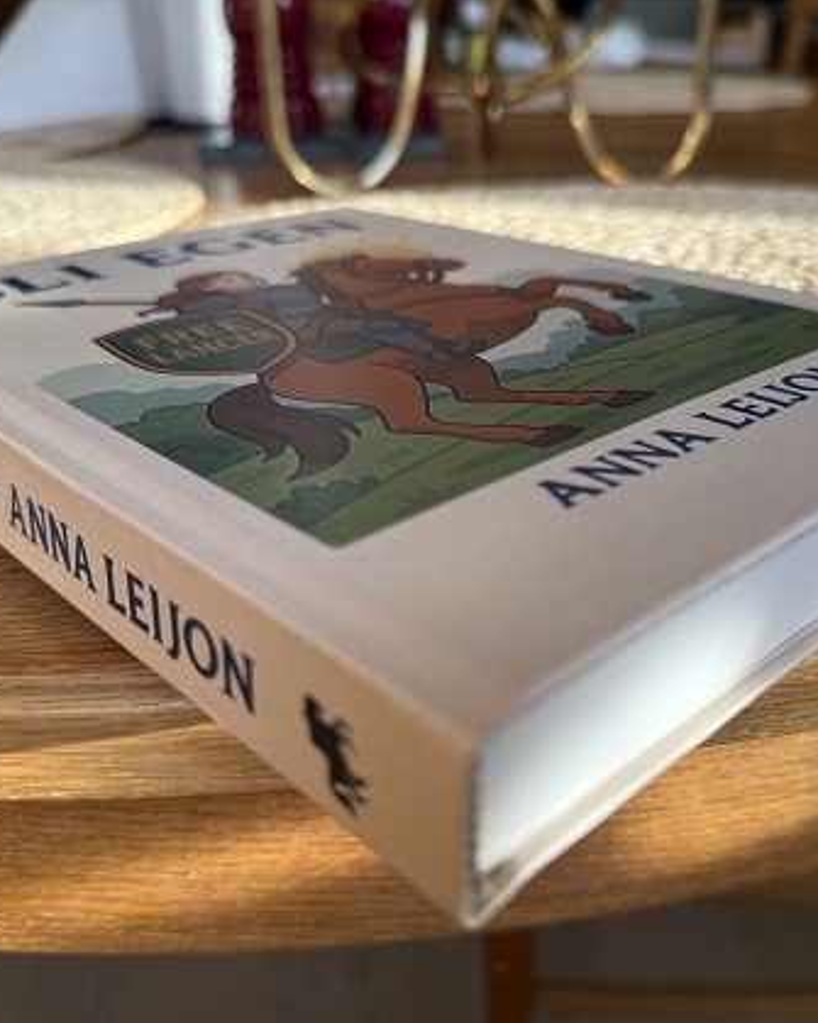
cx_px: 466
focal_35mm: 32
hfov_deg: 45.7
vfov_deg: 55.7
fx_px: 969
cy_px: 519
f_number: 1.78
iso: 80
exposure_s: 1/246
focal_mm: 6.76
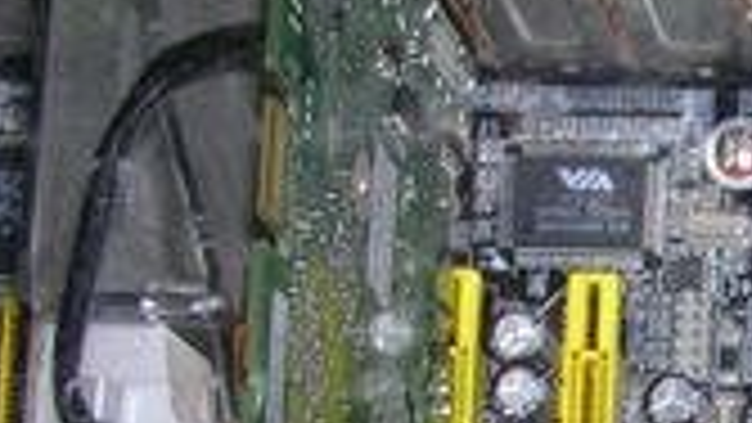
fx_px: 2972
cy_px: 760
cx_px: 1126
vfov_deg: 7.9
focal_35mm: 149
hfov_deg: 13.6
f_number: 2.8
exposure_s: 1/60.1
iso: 50
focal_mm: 5.8
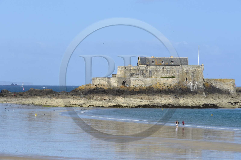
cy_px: 80
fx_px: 1338
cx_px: 120
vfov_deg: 6.9
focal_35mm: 200
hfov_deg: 10.3
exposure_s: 1/200
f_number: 22
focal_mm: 200
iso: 400
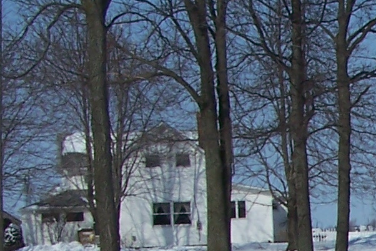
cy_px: 373
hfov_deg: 11.4
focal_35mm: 169
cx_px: 662
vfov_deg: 8.0
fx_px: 1766
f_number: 5.6
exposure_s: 1/1500
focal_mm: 6.3
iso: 80
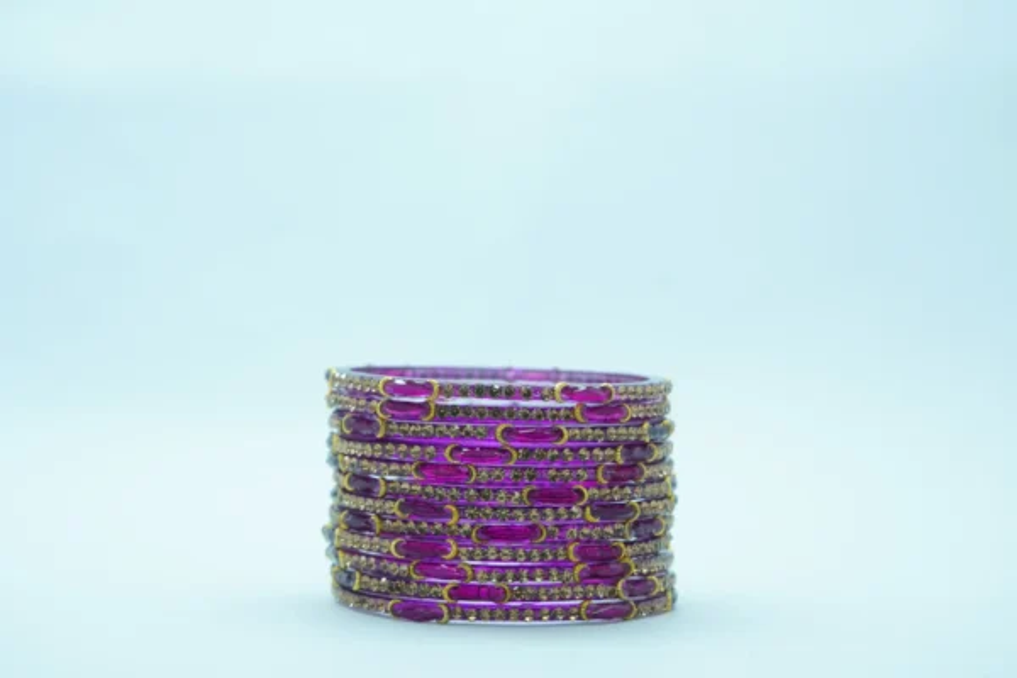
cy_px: 339
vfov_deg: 18.9
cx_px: 508
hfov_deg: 28.1
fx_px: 2034
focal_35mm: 72
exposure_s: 1/250
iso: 640
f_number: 5.6
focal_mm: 48
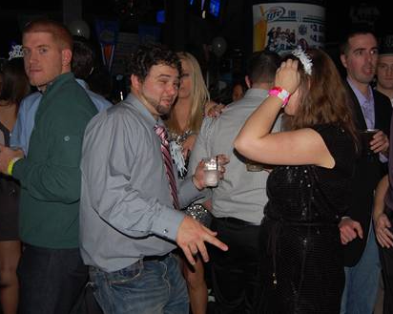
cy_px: 157
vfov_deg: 36.5
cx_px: 209
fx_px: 477
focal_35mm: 41
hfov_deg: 44.8
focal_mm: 24
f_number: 4
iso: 400
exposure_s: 1/60
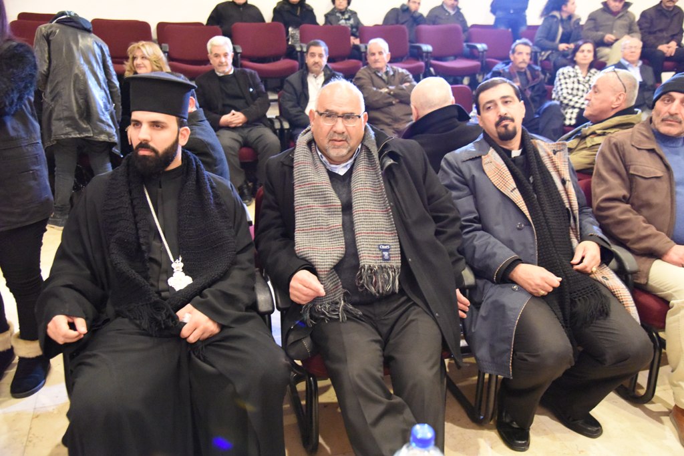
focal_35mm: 34
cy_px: 228
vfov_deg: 38.9
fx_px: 646
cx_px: 342
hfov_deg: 55.8
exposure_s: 1/40
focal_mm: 34
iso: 12800
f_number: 4
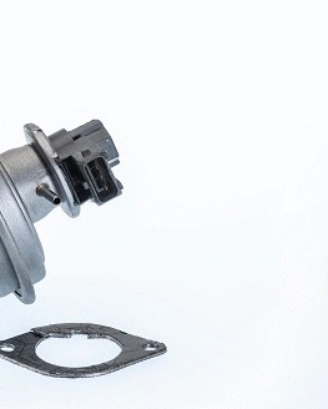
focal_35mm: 180
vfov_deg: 10.7
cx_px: -39
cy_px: 217
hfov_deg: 8.5
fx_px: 2181
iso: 100
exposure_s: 1/200
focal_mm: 105
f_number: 16
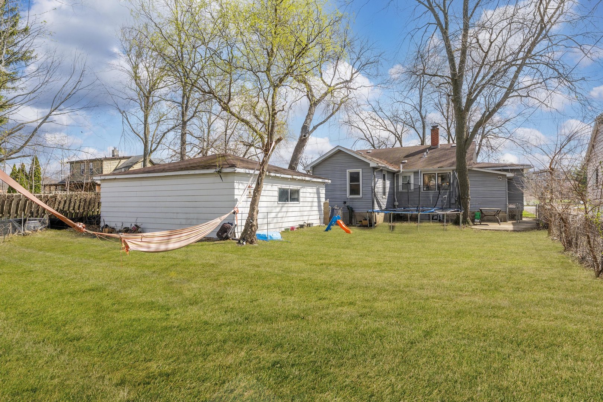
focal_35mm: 20
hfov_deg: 83.1
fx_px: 340
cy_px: 201
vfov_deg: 61.2
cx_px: 302
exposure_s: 1/400
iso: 200
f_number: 9
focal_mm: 20.3
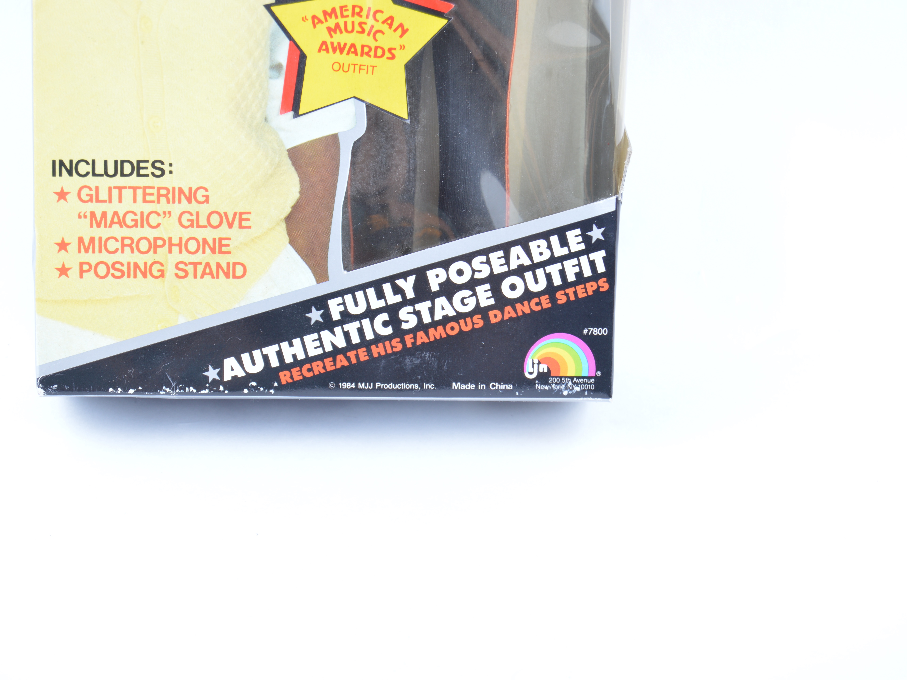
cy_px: 340
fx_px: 2346
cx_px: 427
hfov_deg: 21.9
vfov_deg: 16.5
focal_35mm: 90
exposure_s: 1/30
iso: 100
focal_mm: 55
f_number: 7.1
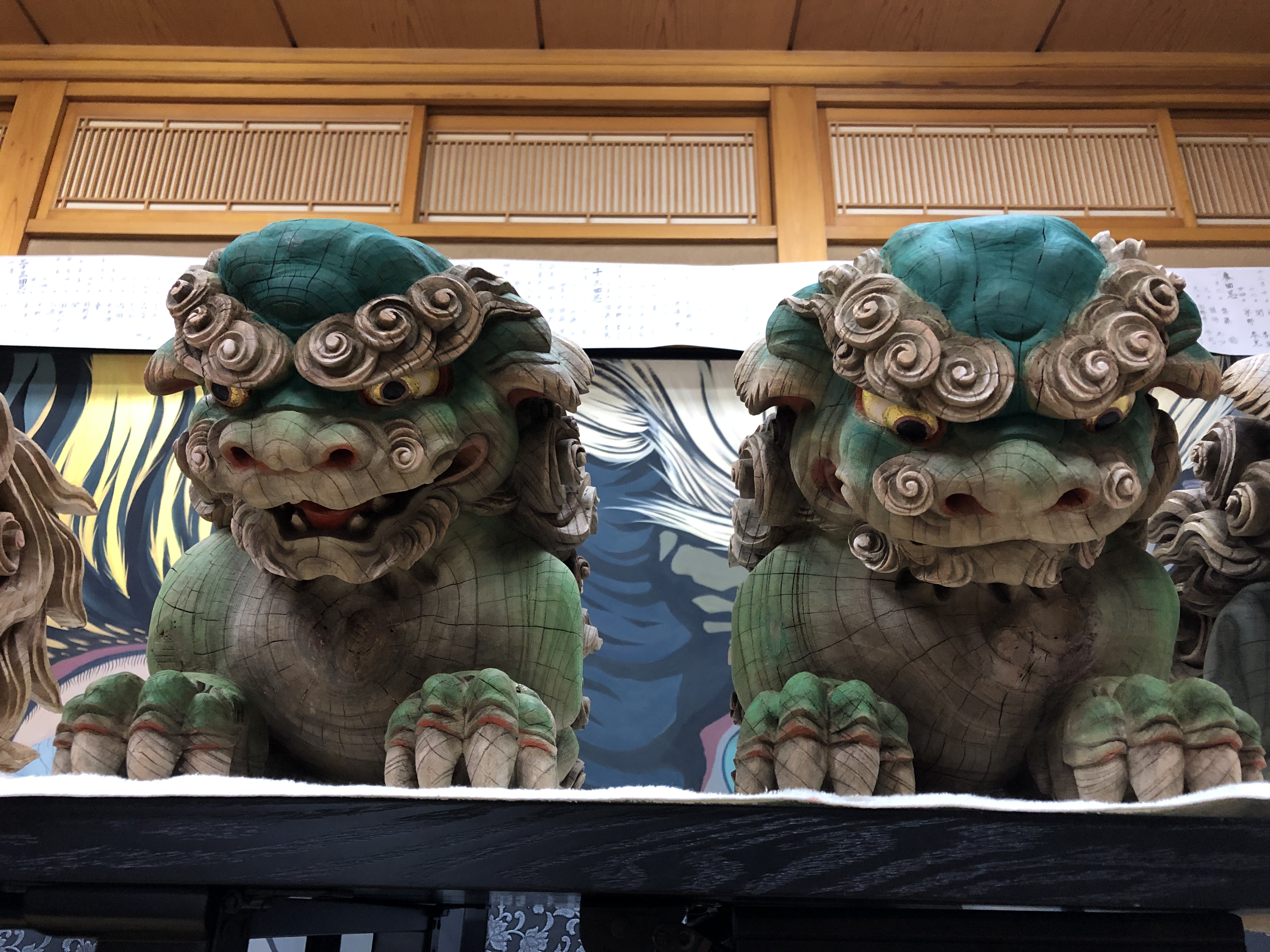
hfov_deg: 63.4
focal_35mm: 28
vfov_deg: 49.7
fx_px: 1027
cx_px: 635
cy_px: 476
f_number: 1.8
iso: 100
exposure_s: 1/13
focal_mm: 3.99
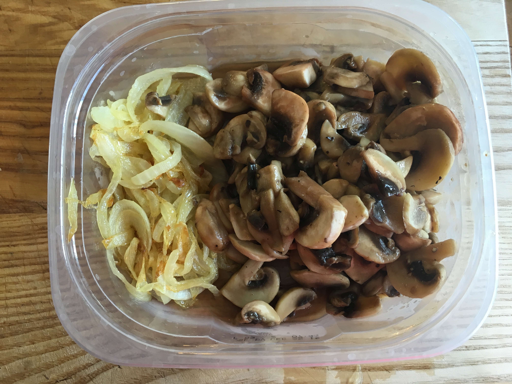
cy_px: 192
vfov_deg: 48.2
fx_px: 429
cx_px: 256
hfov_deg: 61.7
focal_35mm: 29
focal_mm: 4.15
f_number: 2.2
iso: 64
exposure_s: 1/30
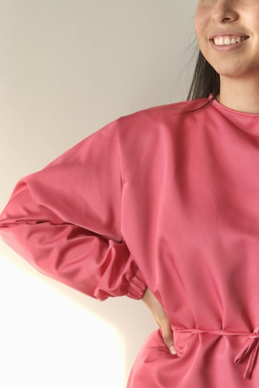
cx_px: 216
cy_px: 272
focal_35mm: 94
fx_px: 1014
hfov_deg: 14.4
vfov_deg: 21.6
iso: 20
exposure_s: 1/40
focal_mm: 6.6
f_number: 2.8
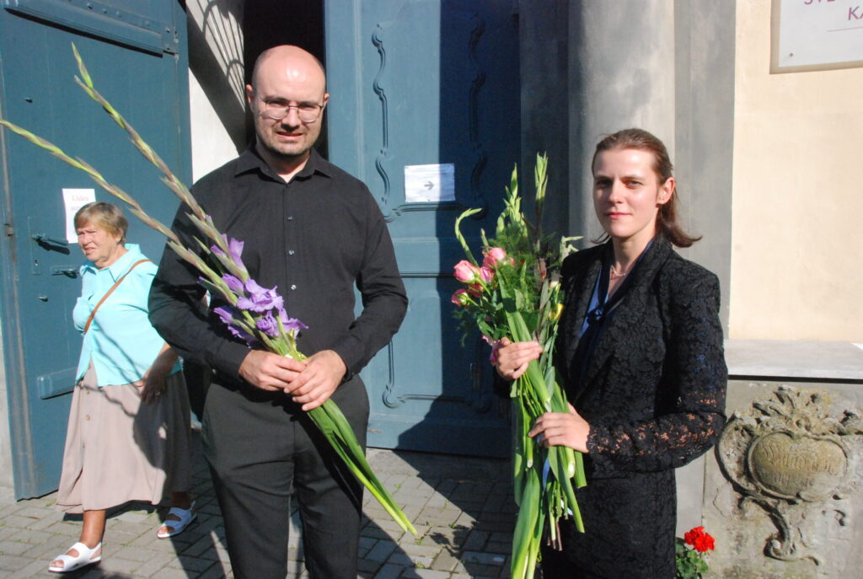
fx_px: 648
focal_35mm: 27
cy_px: 290
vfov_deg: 48.1
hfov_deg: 67.3
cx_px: 432
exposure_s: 1/800
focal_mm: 18
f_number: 14
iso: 1600
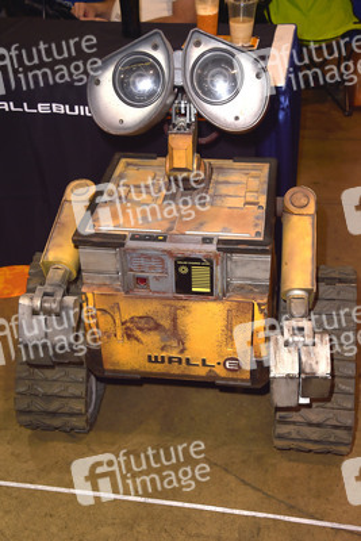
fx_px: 631
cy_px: 270
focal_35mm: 42
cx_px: 180
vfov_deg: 46.4
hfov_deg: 31.9
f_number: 6.3
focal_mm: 42
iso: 200
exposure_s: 1/320
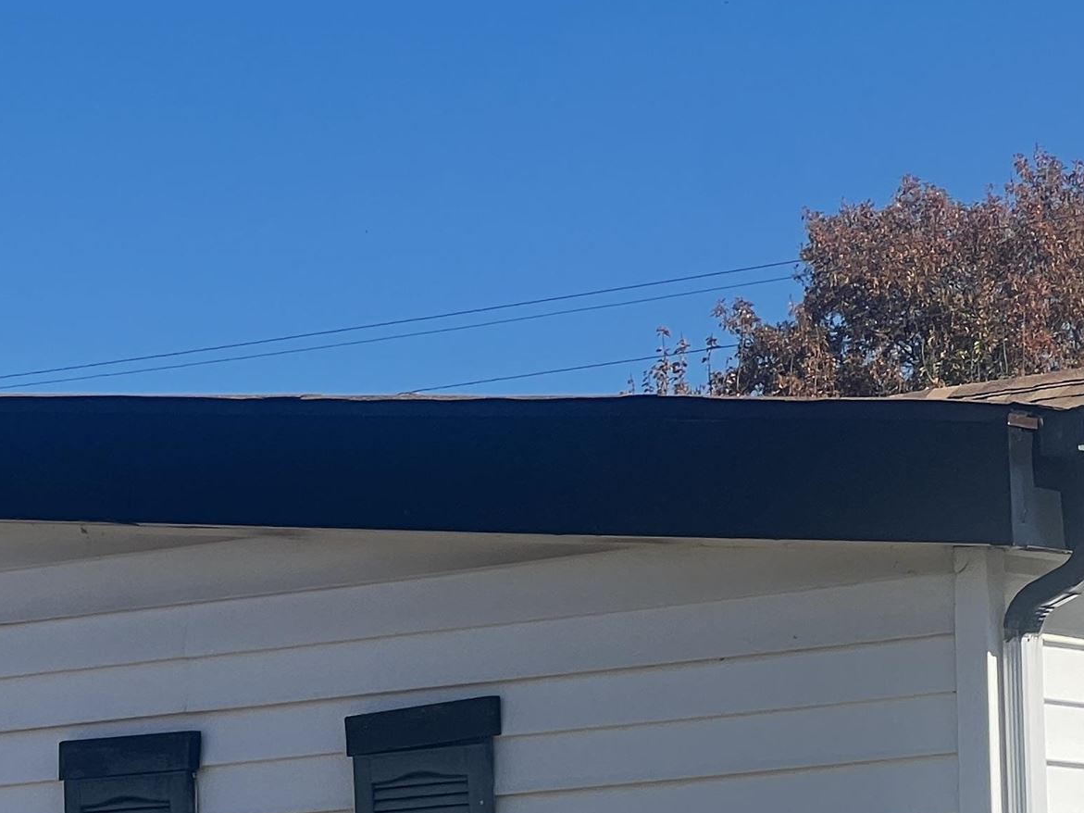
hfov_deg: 9.6
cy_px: 908
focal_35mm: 202
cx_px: -301
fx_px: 6325
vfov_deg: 7.3
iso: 32
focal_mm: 9
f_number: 2.8
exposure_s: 1/564
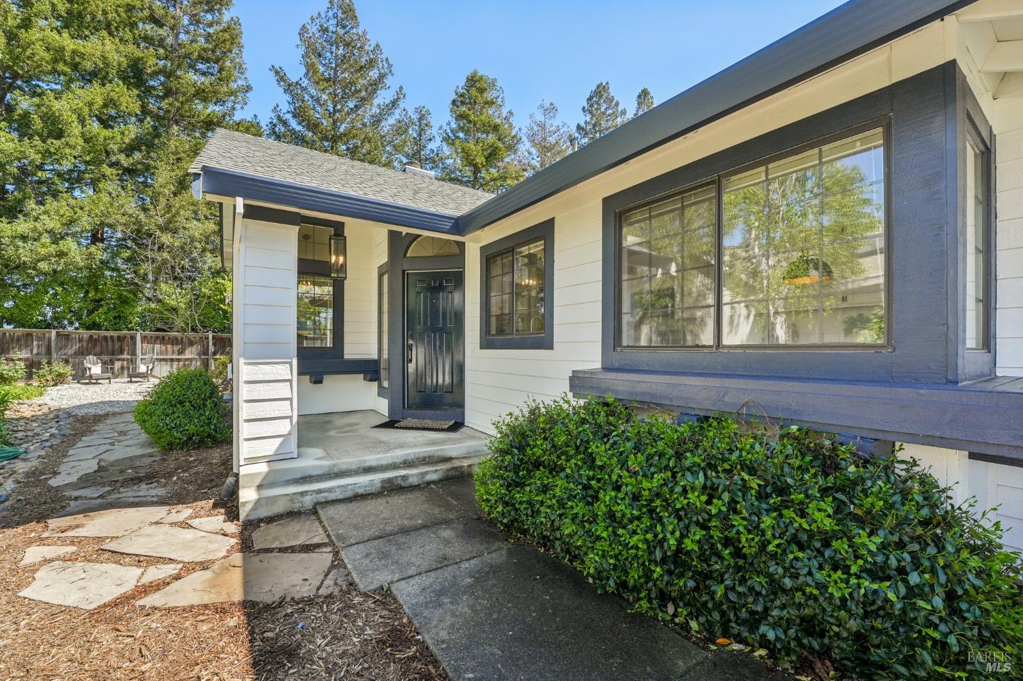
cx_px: 512
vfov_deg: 81.2
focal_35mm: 14
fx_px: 398
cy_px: 340
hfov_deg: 104.3
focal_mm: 14
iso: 640
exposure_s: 1/800
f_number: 8
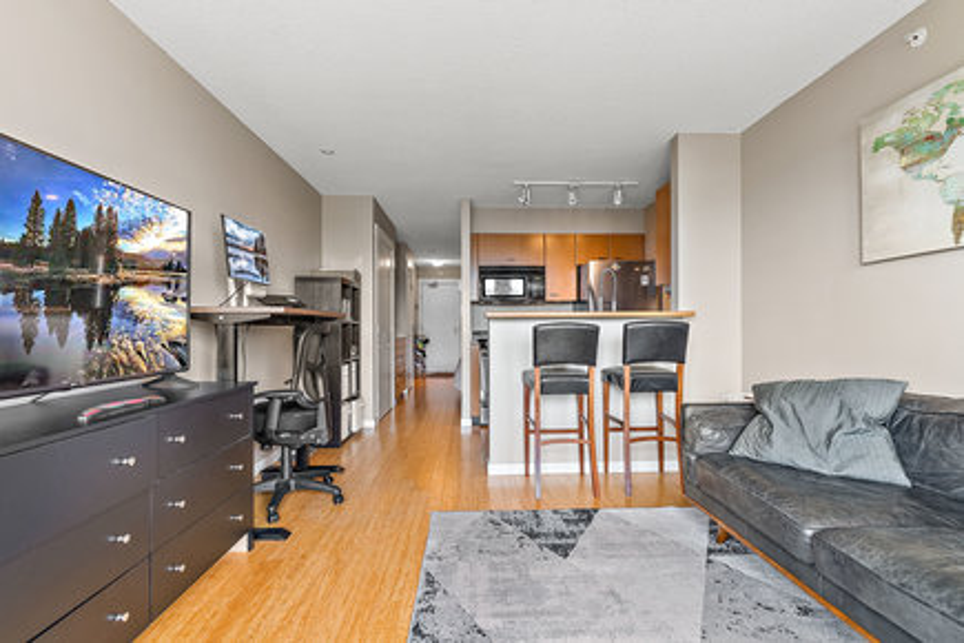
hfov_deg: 93.3
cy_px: 322
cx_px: 482
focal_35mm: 17
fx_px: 455
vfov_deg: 70.4
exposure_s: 1/3
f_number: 9
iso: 320
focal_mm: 17
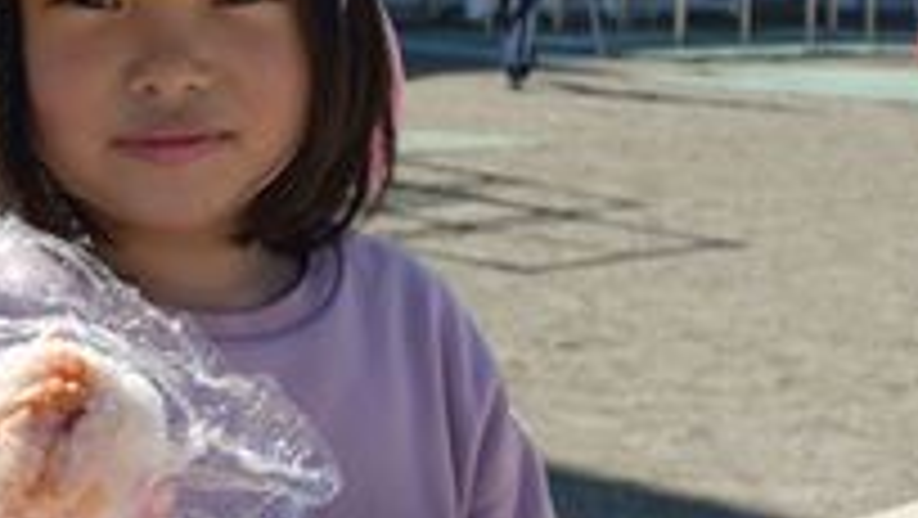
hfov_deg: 21.2
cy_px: 191
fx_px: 2435
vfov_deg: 12.1
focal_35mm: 100
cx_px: 234
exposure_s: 1/400
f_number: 10
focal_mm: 26
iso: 250
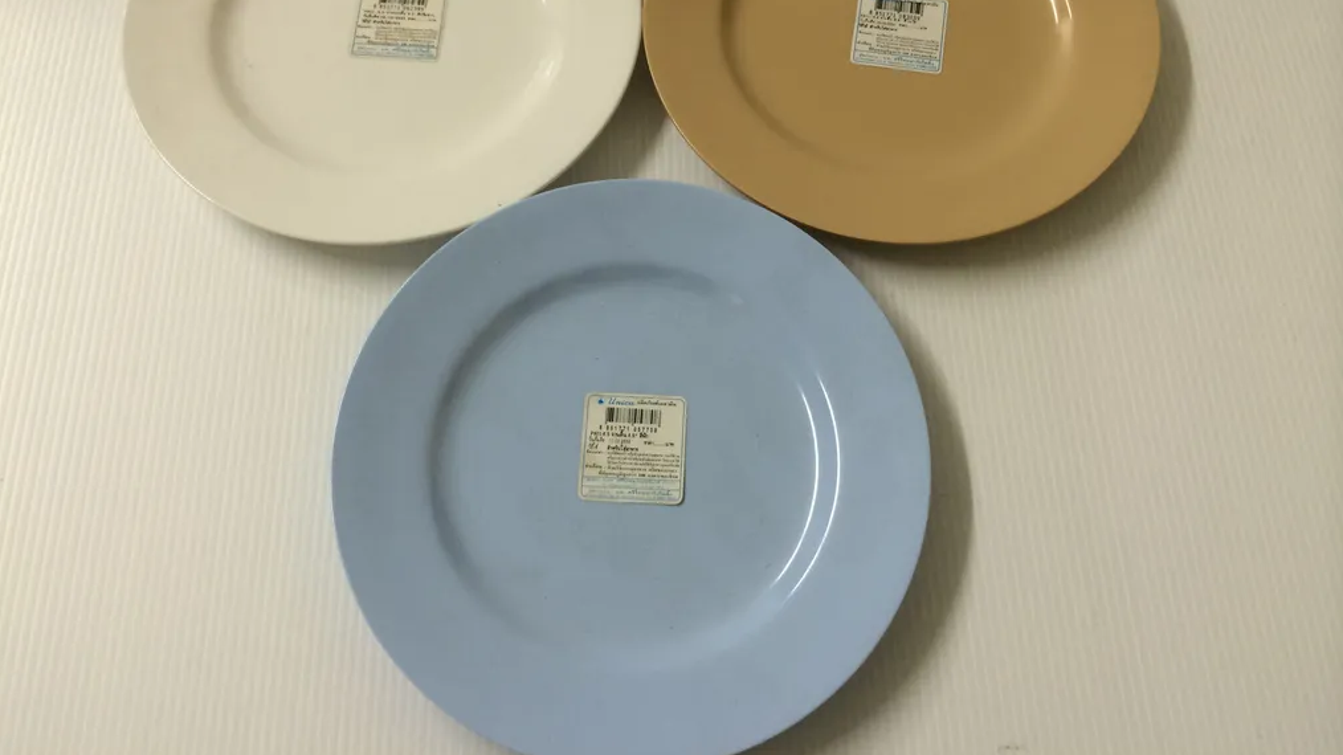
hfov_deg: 59.5
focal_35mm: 33
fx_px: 1175
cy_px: 260
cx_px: 670
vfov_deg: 35.3
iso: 100
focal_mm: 4.12
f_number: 2.2
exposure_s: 1/33
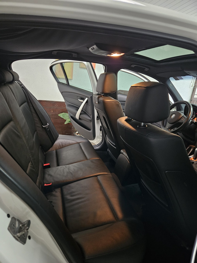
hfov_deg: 58.9
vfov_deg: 73.9
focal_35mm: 23
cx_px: 98
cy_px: 132
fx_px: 175
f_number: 1.8
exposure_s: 1/24
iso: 800
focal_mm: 5.4
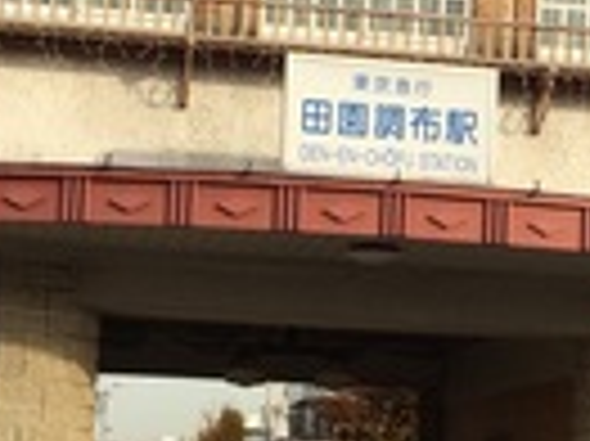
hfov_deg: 17.7
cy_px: 304
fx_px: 1890
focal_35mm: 111
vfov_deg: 13.3
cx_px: 410
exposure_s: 1/1325
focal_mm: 4.15
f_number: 2.2
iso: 32
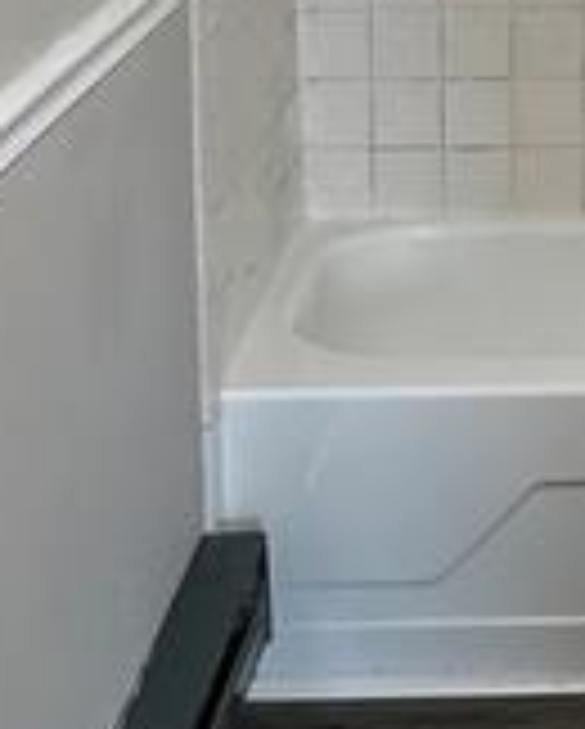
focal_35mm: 111
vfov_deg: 16.6
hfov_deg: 13.5
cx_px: 688
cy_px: -140
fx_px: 2398
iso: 125
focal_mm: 6.86
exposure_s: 1/120
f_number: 1.78
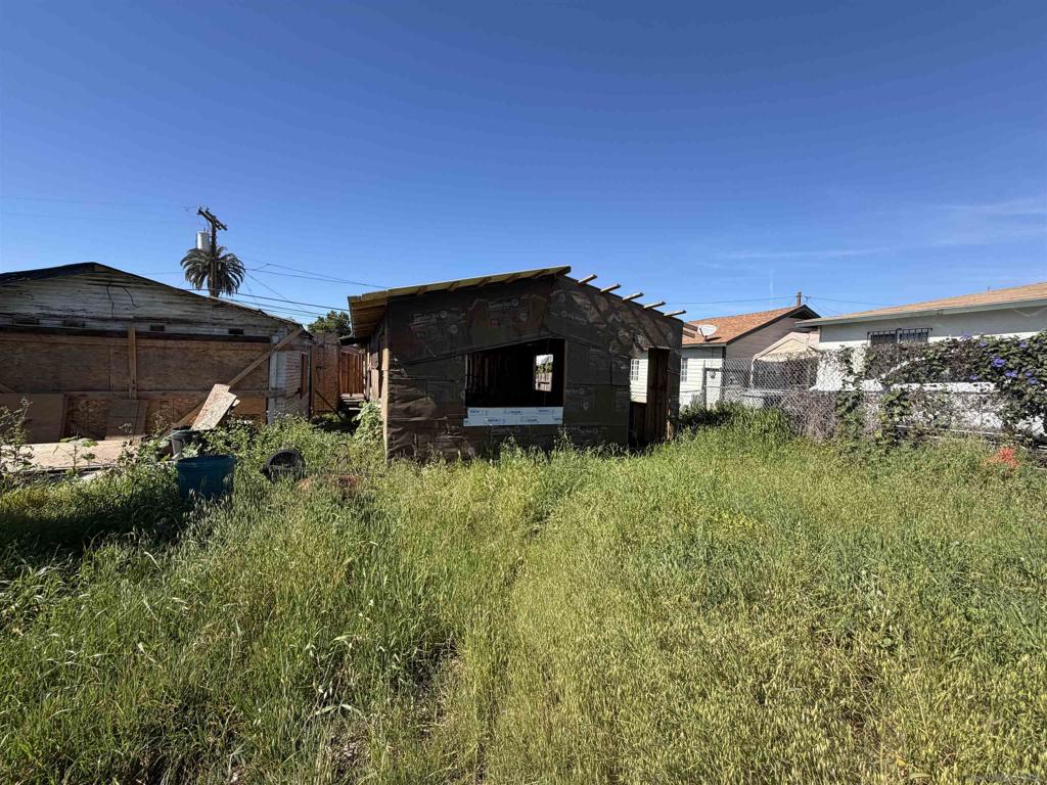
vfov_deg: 85.7
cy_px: 392
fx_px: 423
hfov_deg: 102.1
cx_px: 524
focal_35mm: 14
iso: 40
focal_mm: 2.22
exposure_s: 1/770
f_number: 2.2
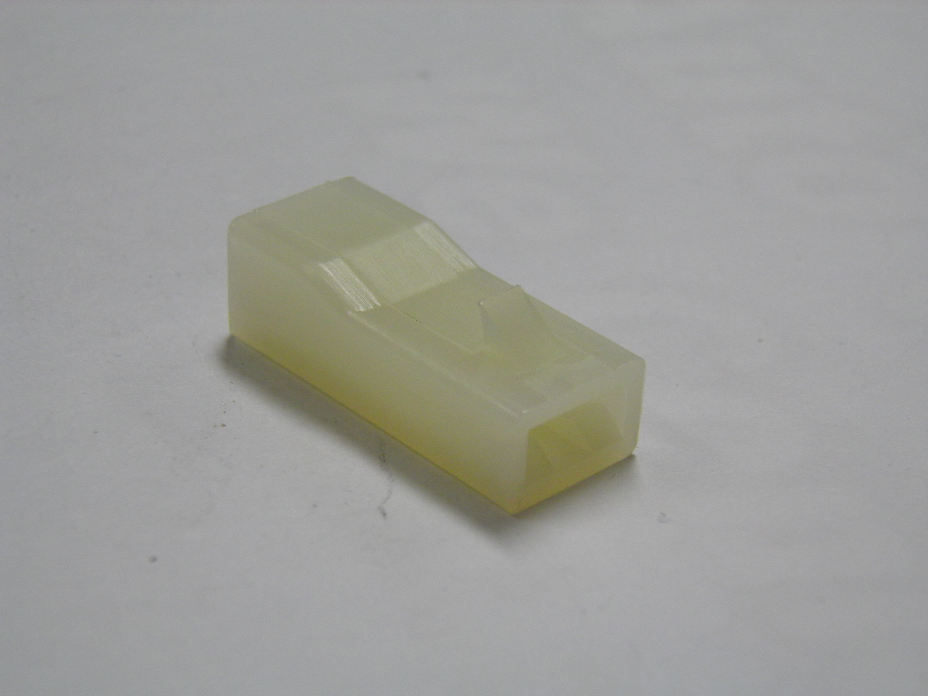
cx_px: 464
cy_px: 348
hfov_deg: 23.3
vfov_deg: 17.6
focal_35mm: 84
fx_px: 2252
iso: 200
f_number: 3.9
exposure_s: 1/50
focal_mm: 15.2
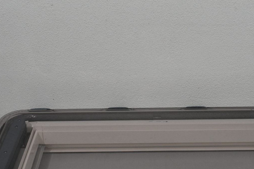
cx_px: 158
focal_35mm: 68
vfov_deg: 19.7
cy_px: 148
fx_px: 480
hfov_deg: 29.5
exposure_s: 1/125
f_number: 5.6
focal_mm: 18
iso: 320
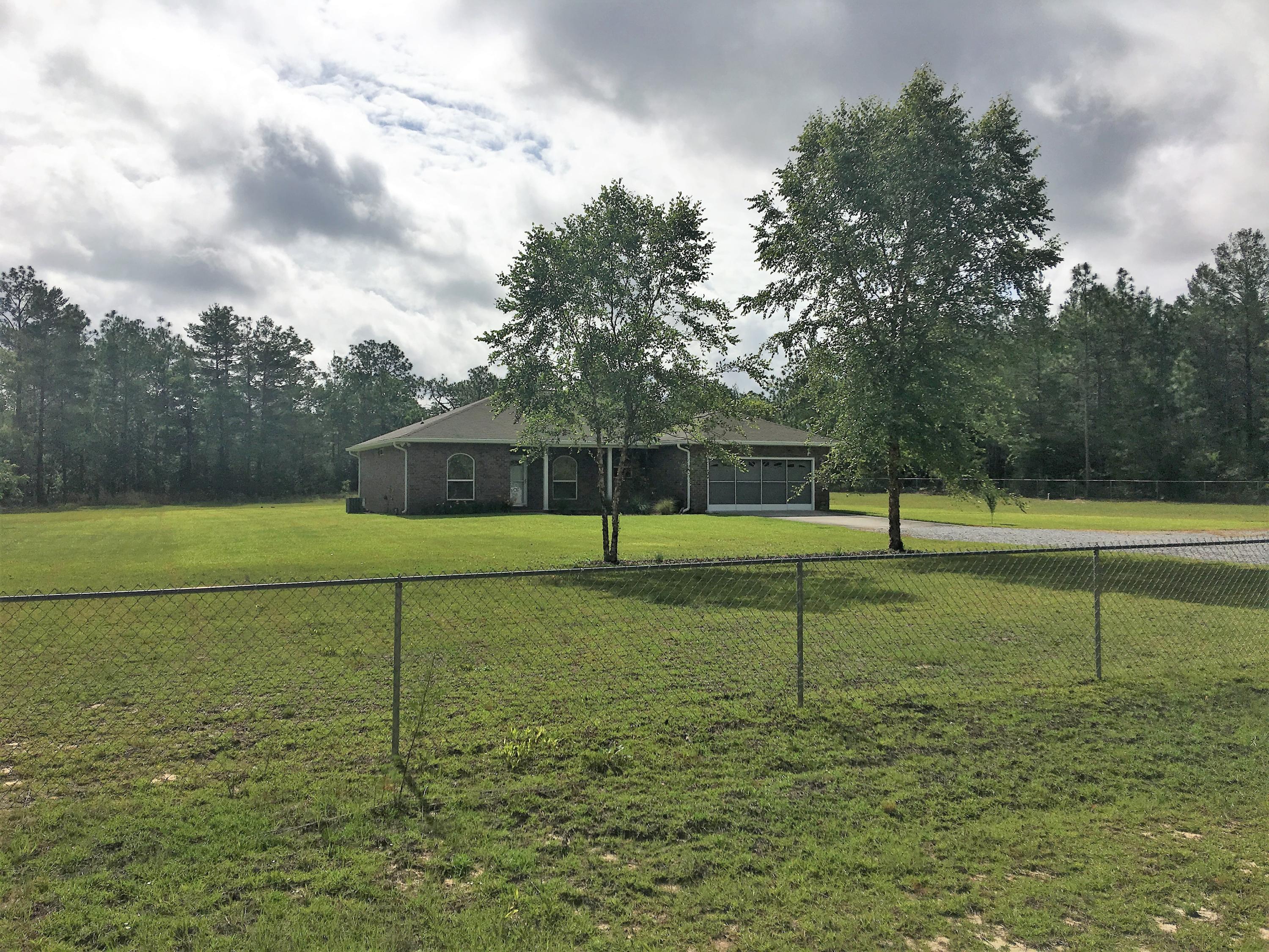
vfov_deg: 48.2
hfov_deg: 61.7
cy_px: 476
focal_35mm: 29
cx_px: 634
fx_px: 1063
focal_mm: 4.15
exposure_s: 1/5128
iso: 25
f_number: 2.2
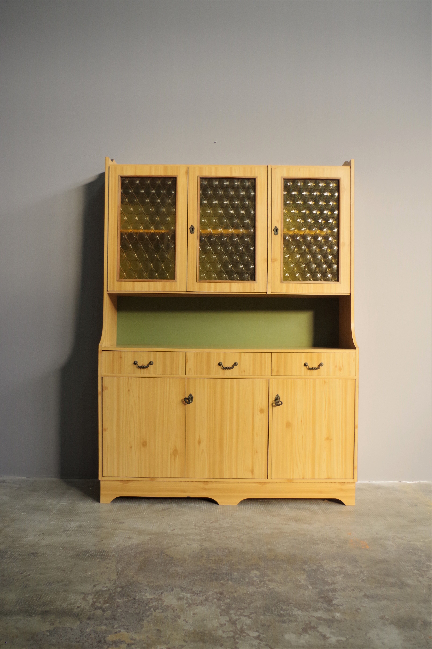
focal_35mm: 30
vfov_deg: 61.9
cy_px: 324
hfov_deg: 43.6
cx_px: 216
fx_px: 540
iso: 800
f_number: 4
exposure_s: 1/60
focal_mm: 20
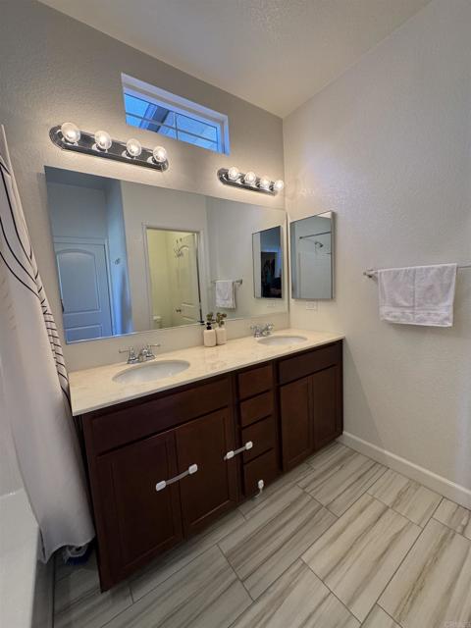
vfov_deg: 102.1
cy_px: 314
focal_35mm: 14
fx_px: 254
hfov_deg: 85.7
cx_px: 236
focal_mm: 2.22
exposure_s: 1/120
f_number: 2.2
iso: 200
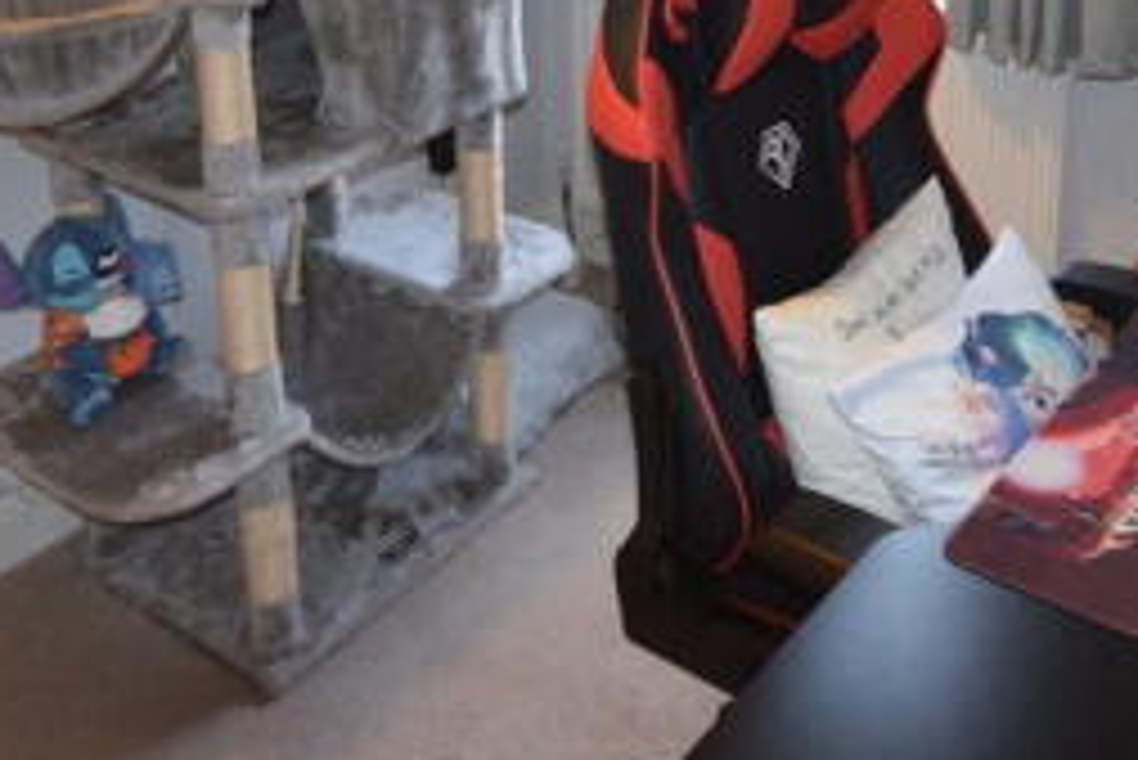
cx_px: 627
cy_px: -79
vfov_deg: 27.5
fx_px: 1412
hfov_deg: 43.8
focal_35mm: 45
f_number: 4.2
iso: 800
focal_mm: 11.5
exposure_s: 1/80
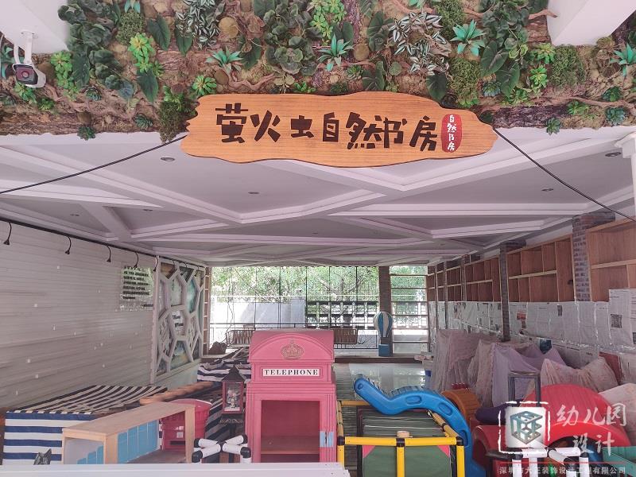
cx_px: 318
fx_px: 496
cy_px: 238
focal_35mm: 27
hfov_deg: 65.3
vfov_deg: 51.4
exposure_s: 1/50
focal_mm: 4.75
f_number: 1.75
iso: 200
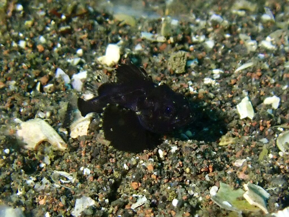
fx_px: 835
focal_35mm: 100
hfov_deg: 19.6
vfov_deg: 14.8
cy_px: 108
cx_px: 144
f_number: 6.3
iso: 250
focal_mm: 18
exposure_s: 1/200
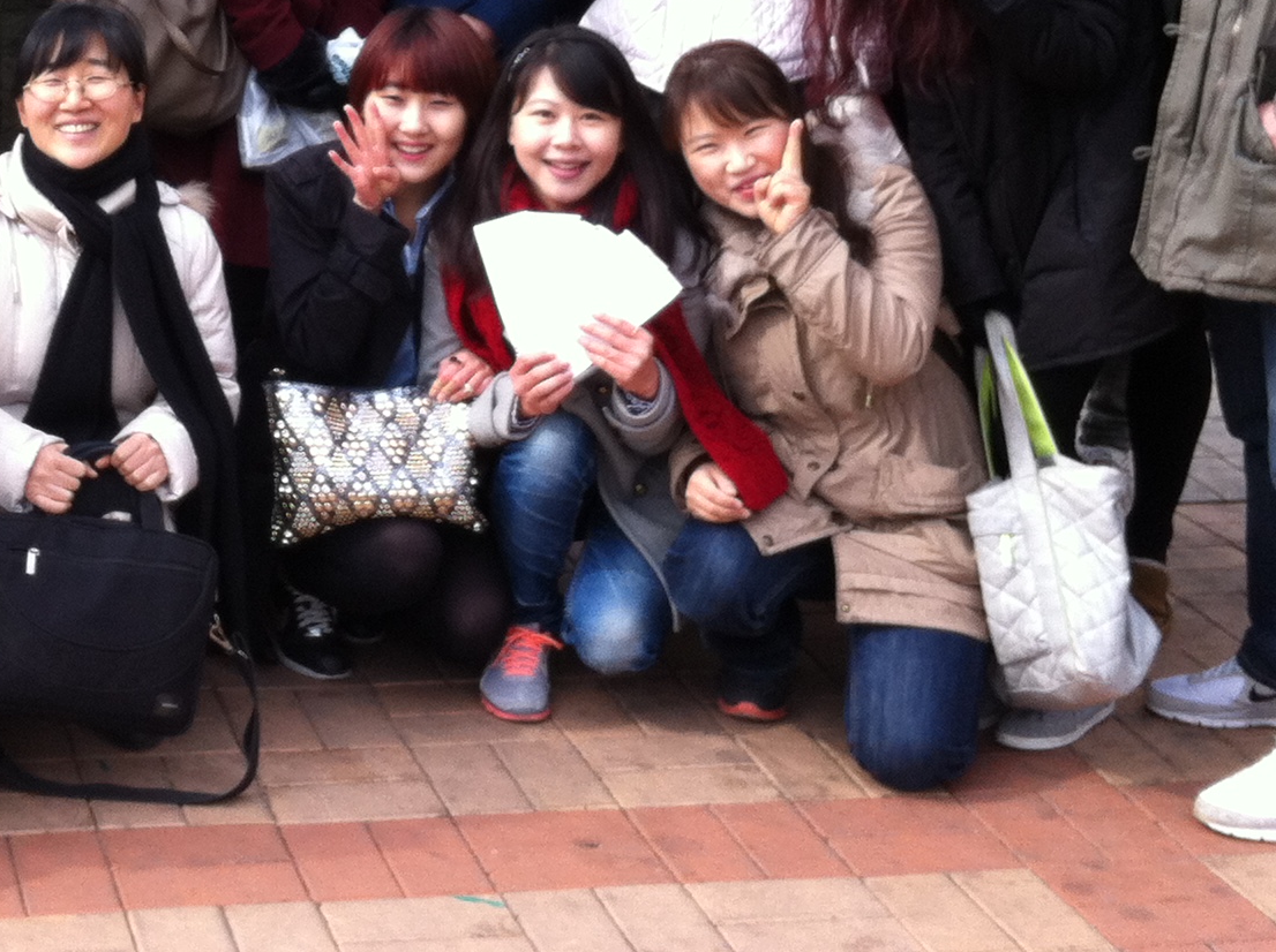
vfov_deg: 17.4
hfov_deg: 23.6
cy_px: -62
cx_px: 279
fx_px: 3018
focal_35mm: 82
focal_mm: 3.85
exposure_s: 1/343
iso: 80
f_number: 2.8
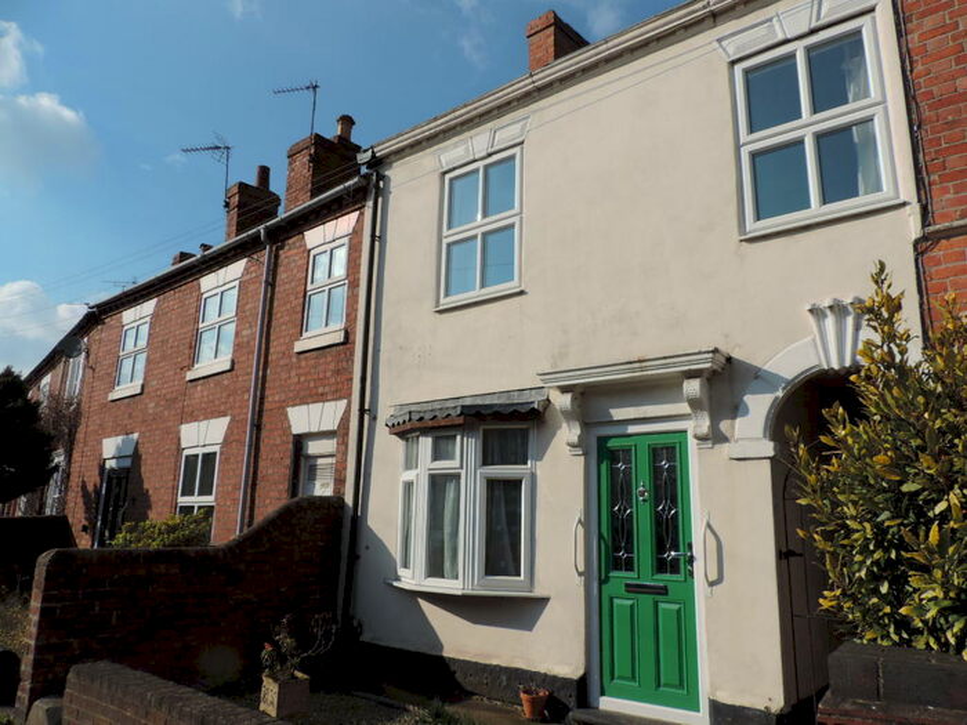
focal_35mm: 24
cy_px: 362
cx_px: 484
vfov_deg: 56.8
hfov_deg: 71.6
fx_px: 670
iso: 80
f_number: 3.3
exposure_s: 1/1250
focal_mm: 4.3
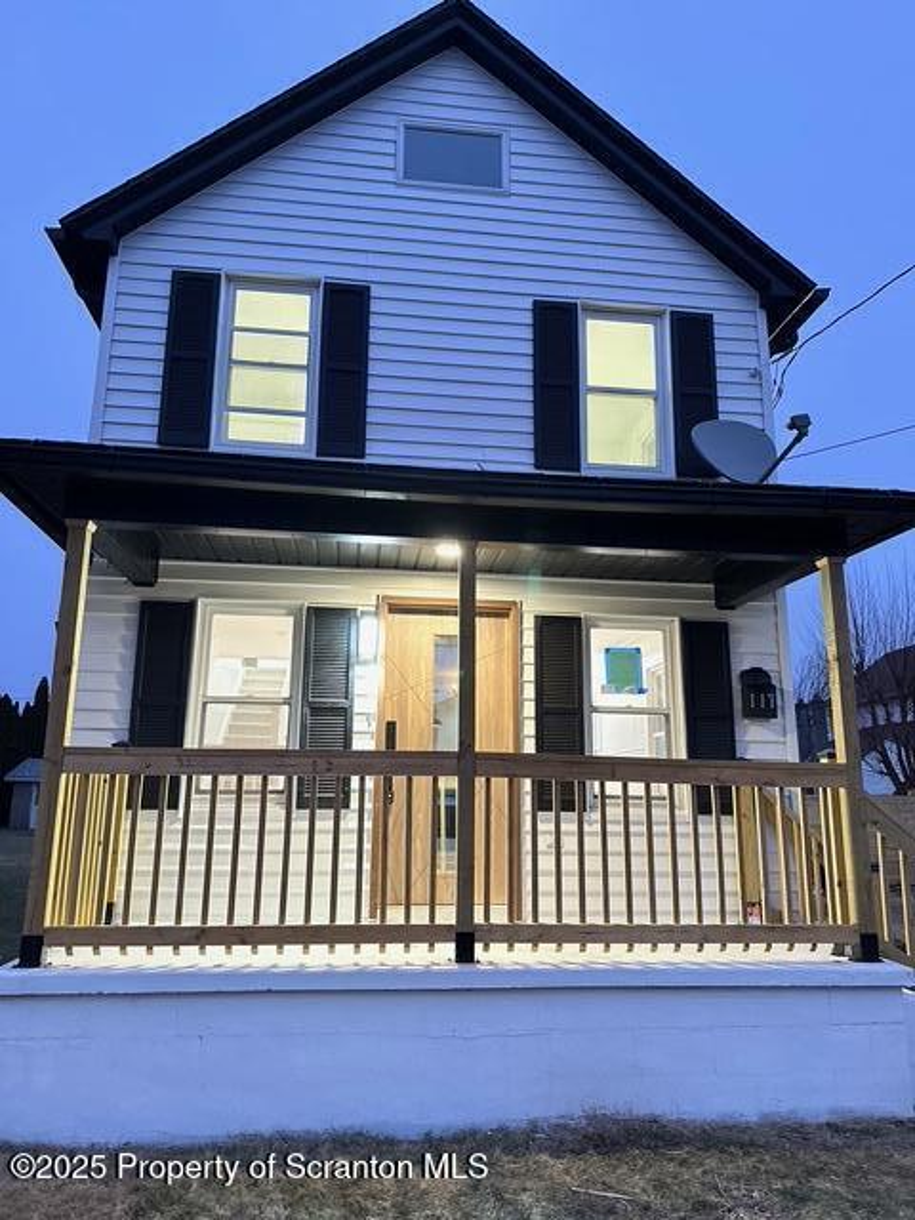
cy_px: 610
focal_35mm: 24
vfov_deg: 71.6
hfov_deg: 56.8
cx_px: 458
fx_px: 846
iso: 800
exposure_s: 1/40
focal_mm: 6.86
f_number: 1.78
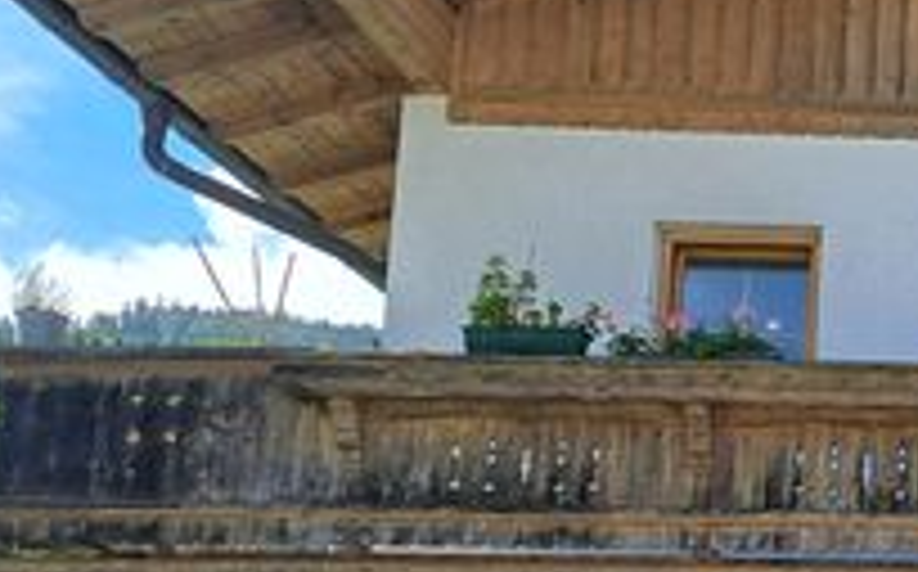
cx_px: 1184
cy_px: 586
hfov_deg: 24.2
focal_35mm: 75
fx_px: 1874
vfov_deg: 16.9
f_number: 1.8
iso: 50
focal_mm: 5.23
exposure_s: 1/543
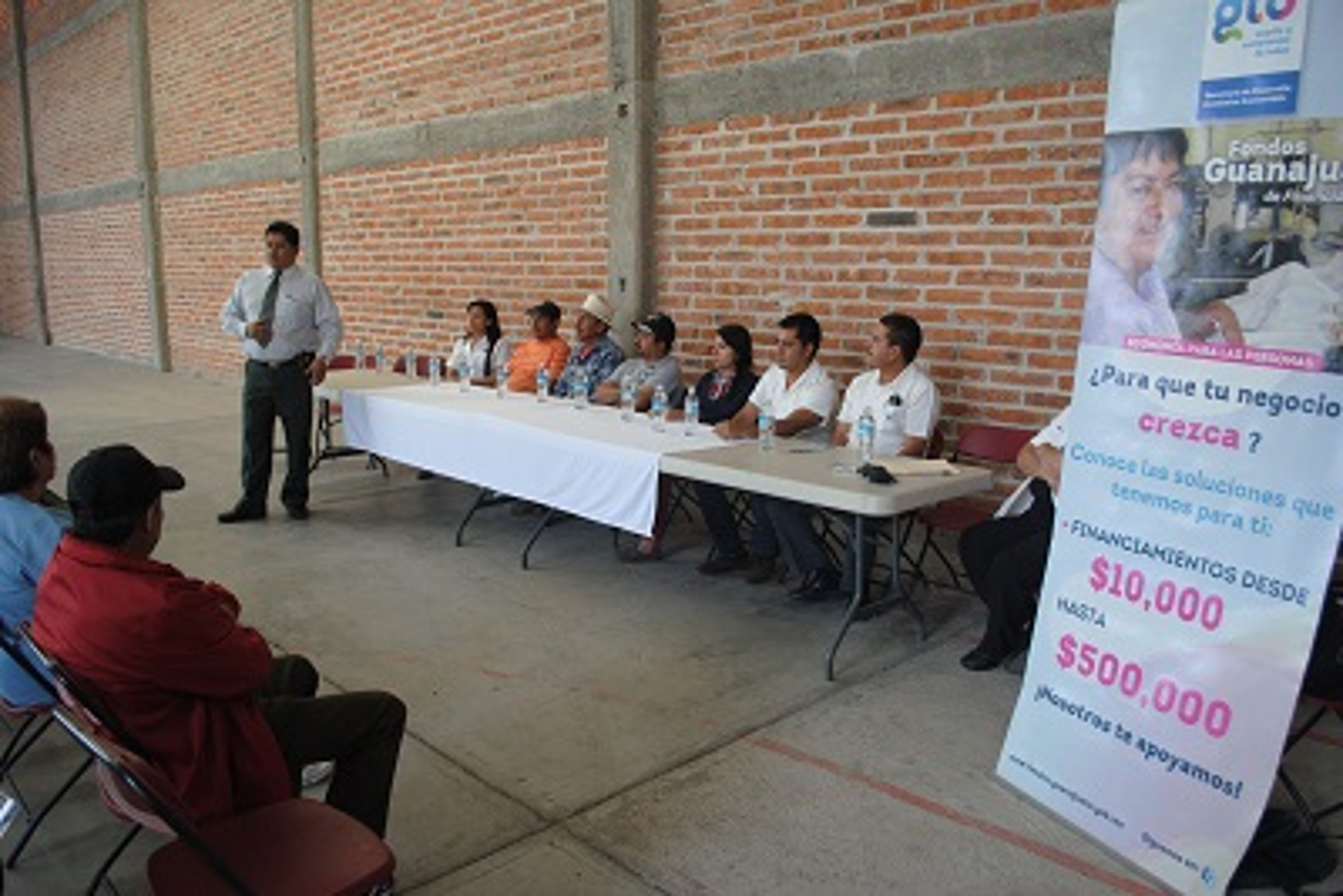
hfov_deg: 67.4
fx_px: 1008
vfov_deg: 48.0
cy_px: 448
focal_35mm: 27
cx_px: 672
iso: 360
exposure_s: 1/125
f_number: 3.5
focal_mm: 18
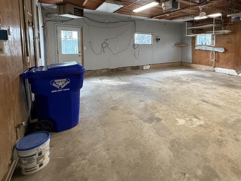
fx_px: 139
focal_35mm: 20
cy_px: 56
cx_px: 154
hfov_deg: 79.9
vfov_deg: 63.8
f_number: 2.2
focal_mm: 2.22
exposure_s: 1/120
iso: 320
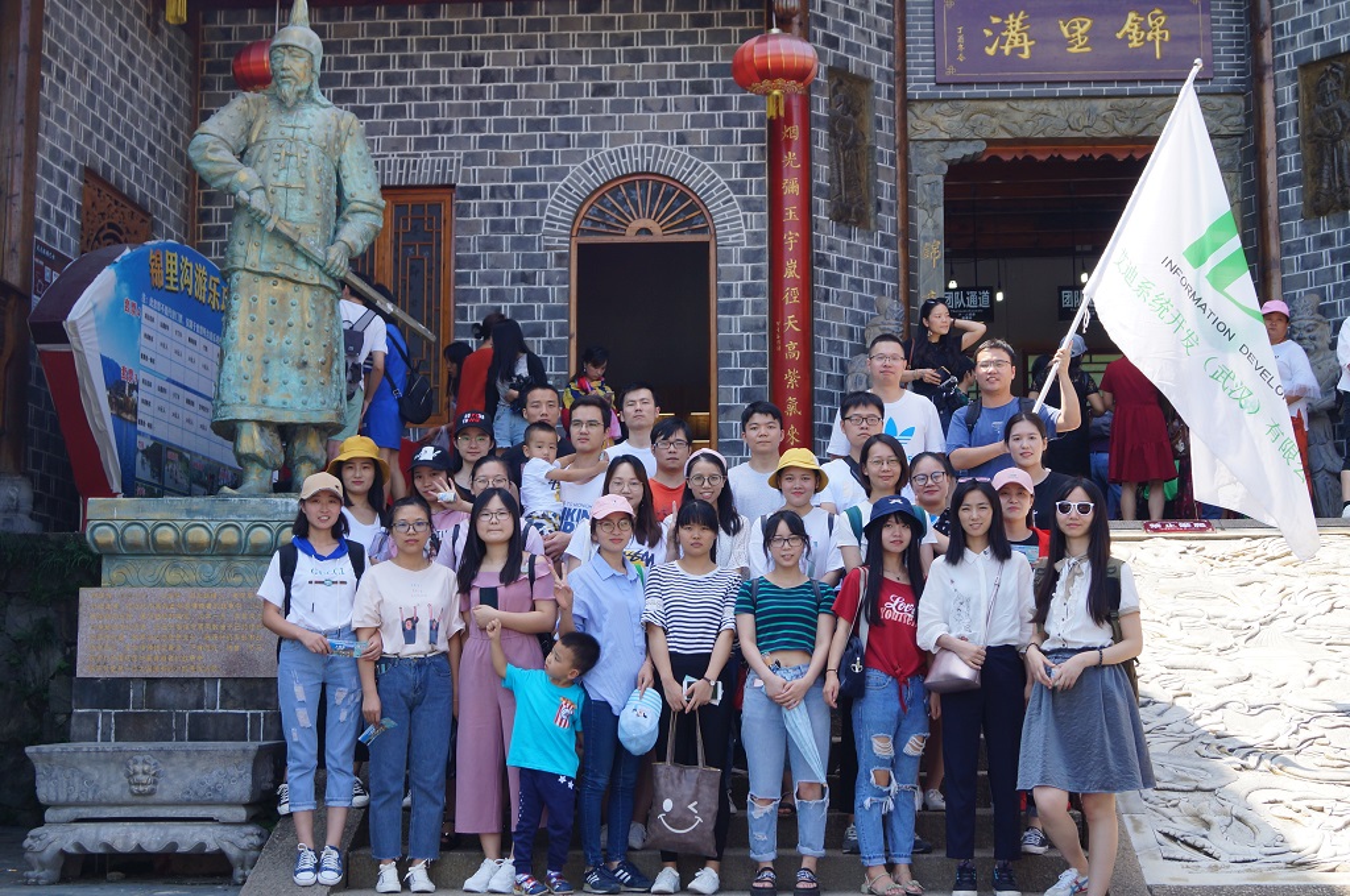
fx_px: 1948
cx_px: 675
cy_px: 448
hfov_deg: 38.2
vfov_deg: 25.9
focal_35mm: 52
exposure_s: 1/125
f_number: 7.1
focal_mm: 35
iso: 100
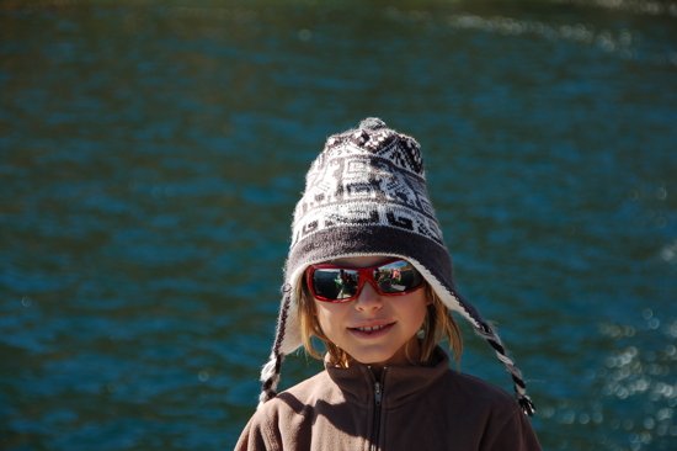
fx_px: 2594
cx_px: 338
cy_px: 226
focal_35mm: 138
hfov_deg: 14.9
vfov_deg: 9.9
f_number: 5.6
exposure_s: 1/400
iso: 200
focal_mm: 92
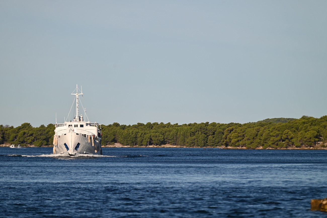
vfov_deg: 4.6
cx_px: 164
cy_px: 109
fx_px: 2725
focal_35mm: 300
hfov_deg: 6.9
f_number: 5.6
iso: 125
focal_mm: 300
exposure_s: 1/1000
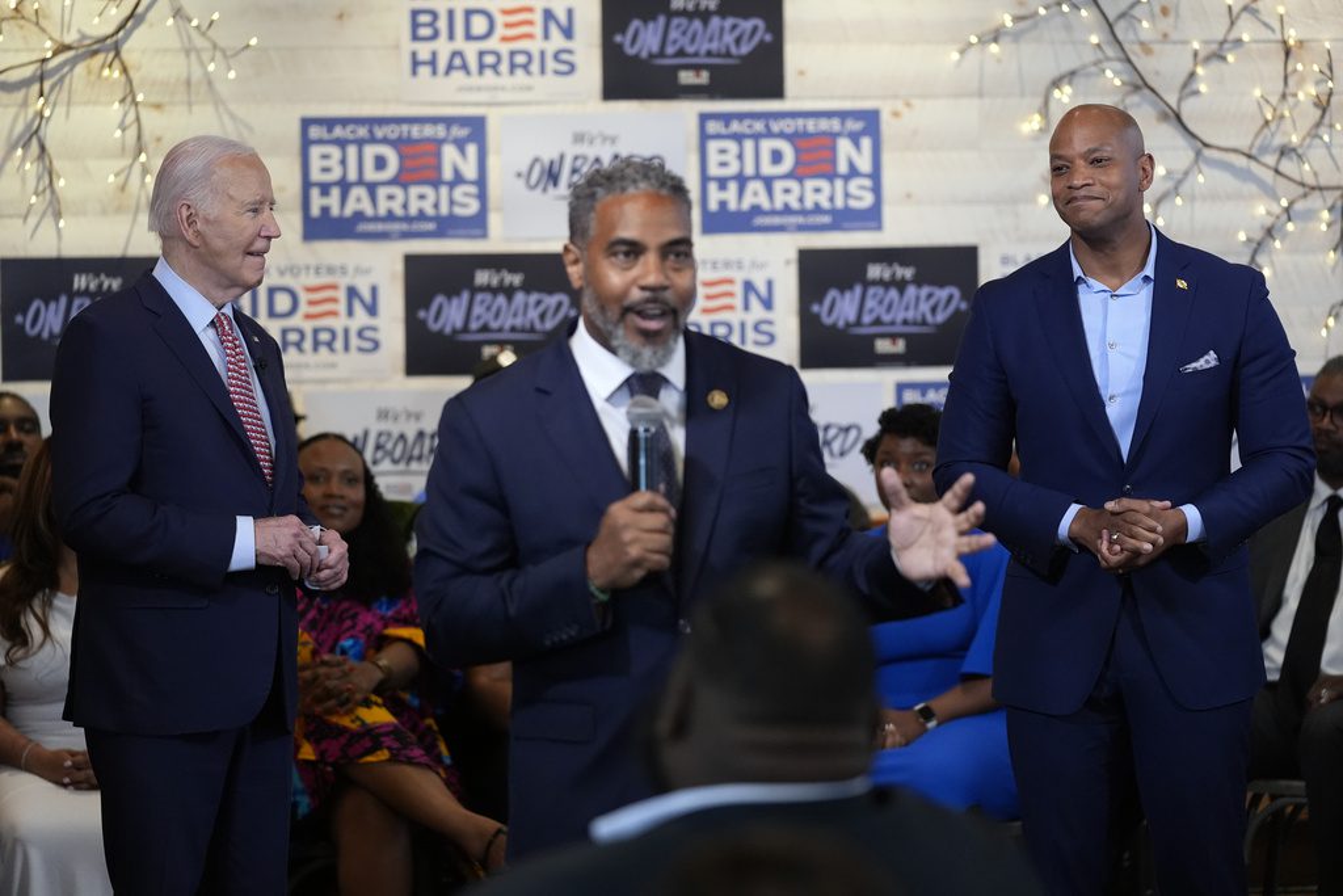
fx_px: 4067
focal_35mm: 109
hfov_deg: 18.8
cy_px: 448
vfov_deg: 12.6
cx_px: 672
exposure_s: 1/320
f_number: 2.8
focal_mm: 109
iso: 3200
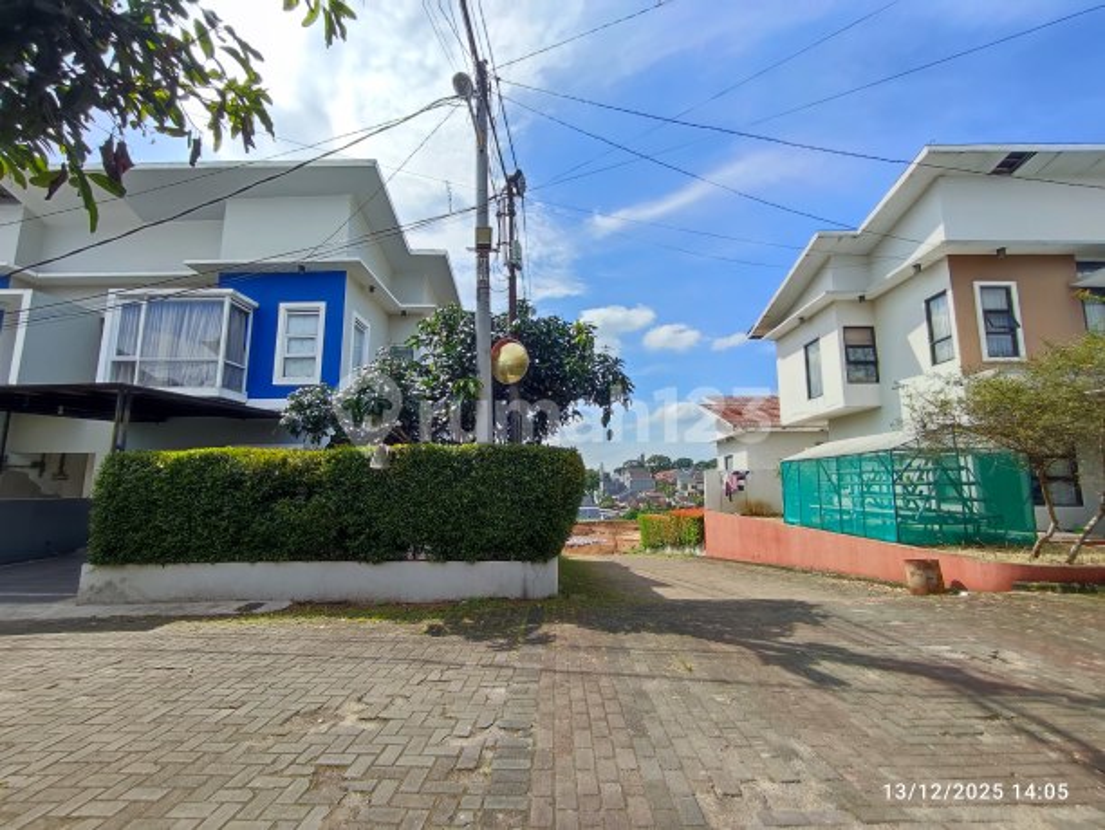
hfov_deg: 94.5
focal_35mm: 16
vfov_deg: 78.2
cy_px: 415
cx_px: 552
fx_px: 511
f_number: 2.2
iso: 50
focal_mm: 1.65
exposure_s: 1/405
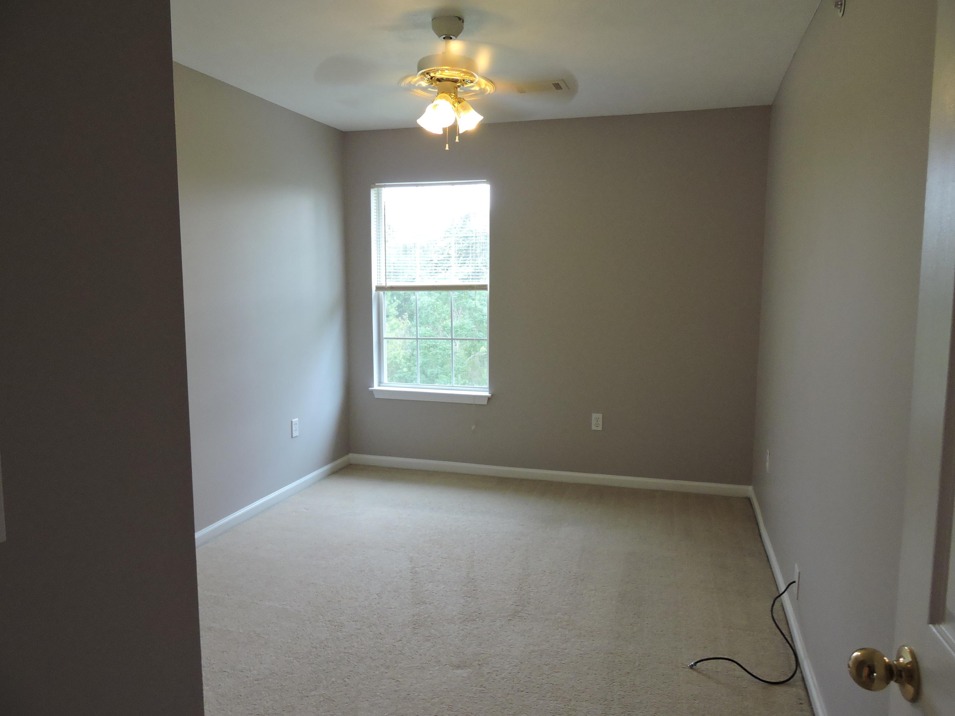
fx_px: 662
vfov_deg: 56.8
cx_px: 478
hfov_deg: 71.6
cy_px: 358
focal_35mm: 24
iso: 400
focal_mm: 4.3
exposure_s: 1/30
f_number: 3.3
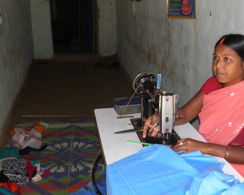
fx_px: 296
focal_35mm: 41
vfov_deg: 36.1
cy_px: 65
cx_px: 151
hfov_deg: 44.5
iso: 100
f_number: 2.8
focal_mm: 4.9
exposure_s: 1/30
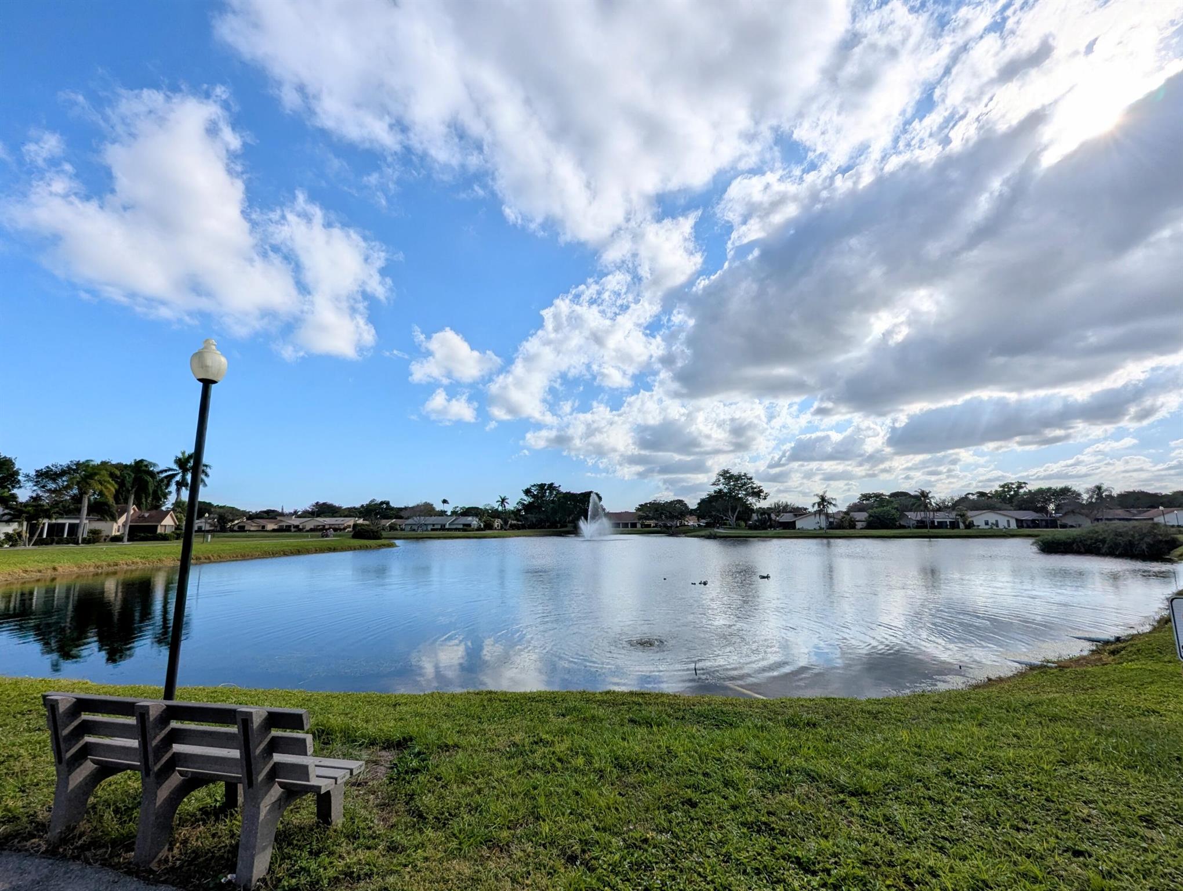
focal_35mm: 13
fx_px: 445
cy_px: 446
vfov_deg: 90.1
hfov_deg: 106.1
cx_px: 592
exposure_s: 1/5988
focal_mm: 1.95
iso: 45
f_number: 2.2
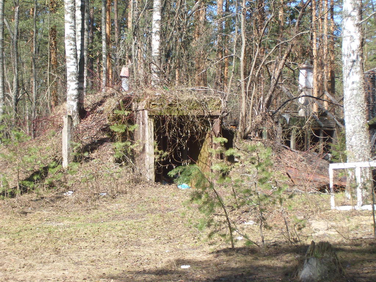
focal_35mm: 71
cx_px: 188
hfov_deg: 27.4
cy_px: 141
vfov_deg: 20.7
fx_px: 771
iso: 50
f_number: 4
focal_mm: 11.89
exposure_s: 1/272
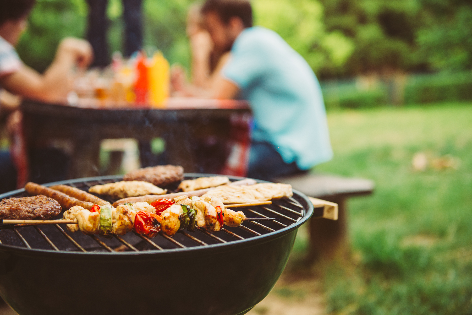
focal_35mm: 52
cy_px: 158
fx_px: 682
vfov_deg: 26.0
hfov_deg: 38.2
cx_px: 236
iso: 400
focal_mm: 52
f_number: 2.8
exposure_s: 1/160
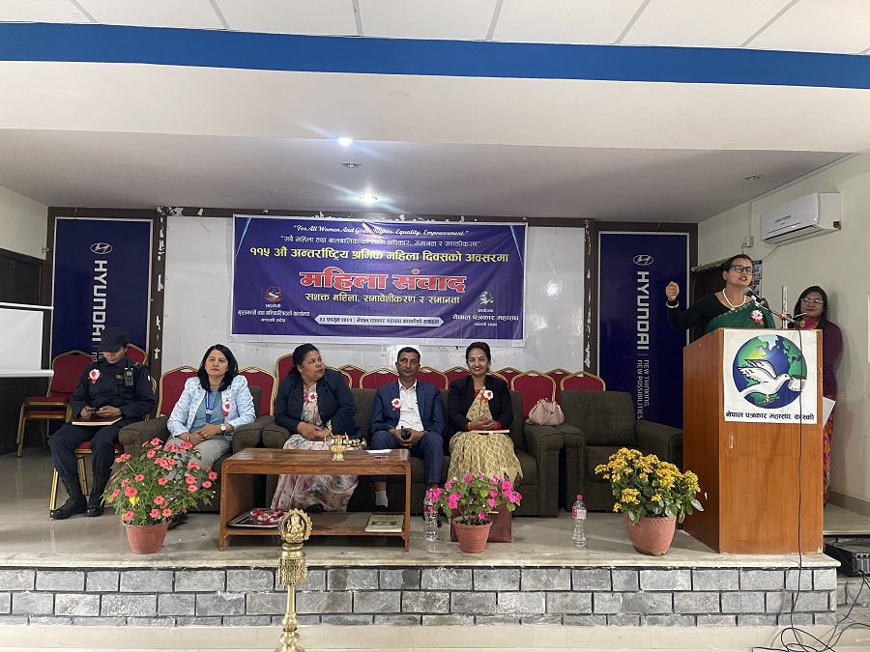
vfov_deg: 54.9
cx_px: 435
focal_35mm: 25
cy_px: 326
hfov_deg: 69.4
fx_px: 628
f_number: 1.6
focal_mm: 5.1
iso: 320
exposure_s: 1/50
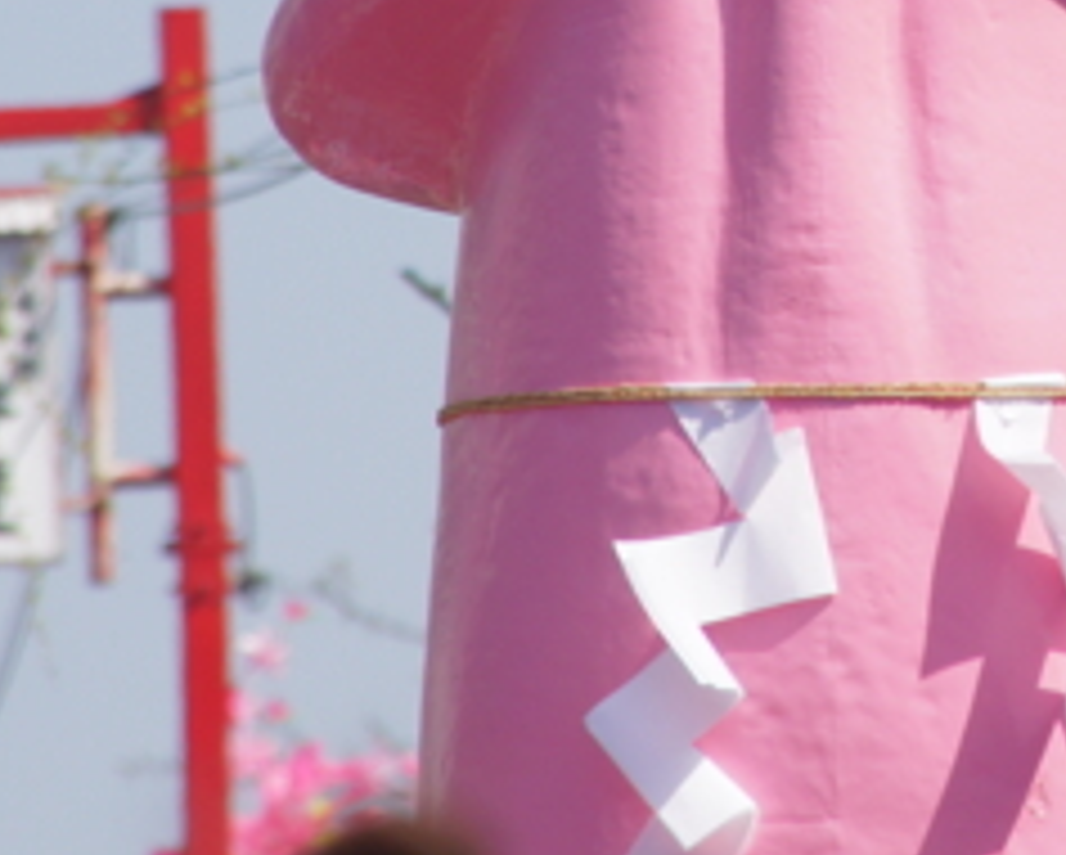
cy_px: -38
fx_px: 31449
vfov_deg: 1.6
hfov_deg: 1.9
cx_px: 1187
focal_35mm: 996
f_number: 9
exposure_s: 1/640
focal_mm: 200
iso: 200
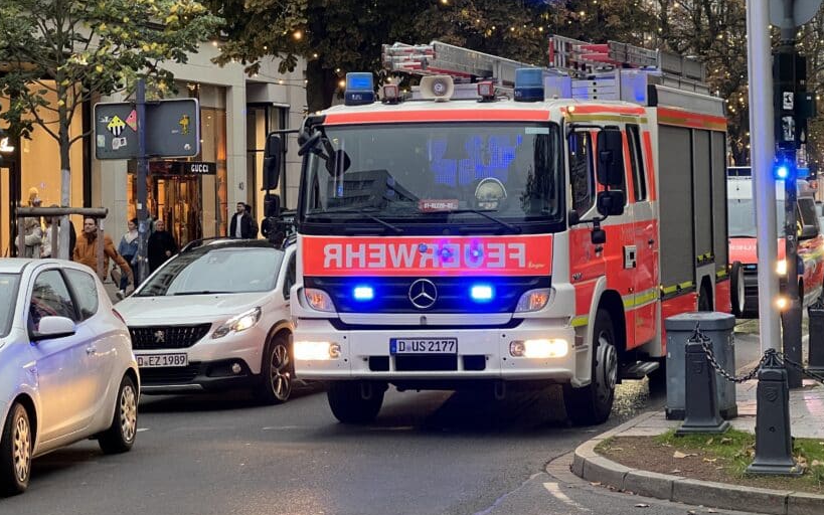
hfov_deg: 20.4
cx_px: 507
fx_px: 2291
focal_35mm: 102
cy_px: 143
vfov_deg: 12.8
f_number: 2.8
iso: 250
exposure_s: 1/60
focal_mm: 9
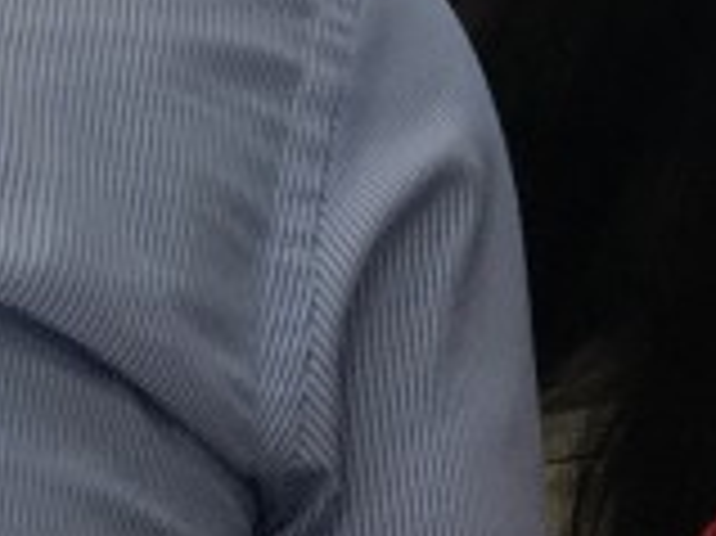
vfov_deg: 7.2
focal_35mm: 187
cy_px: -991
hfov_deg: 9.5
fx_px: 3865
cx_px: 1653
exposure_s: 1/100
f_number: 2.2
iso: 32
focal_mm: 4.15
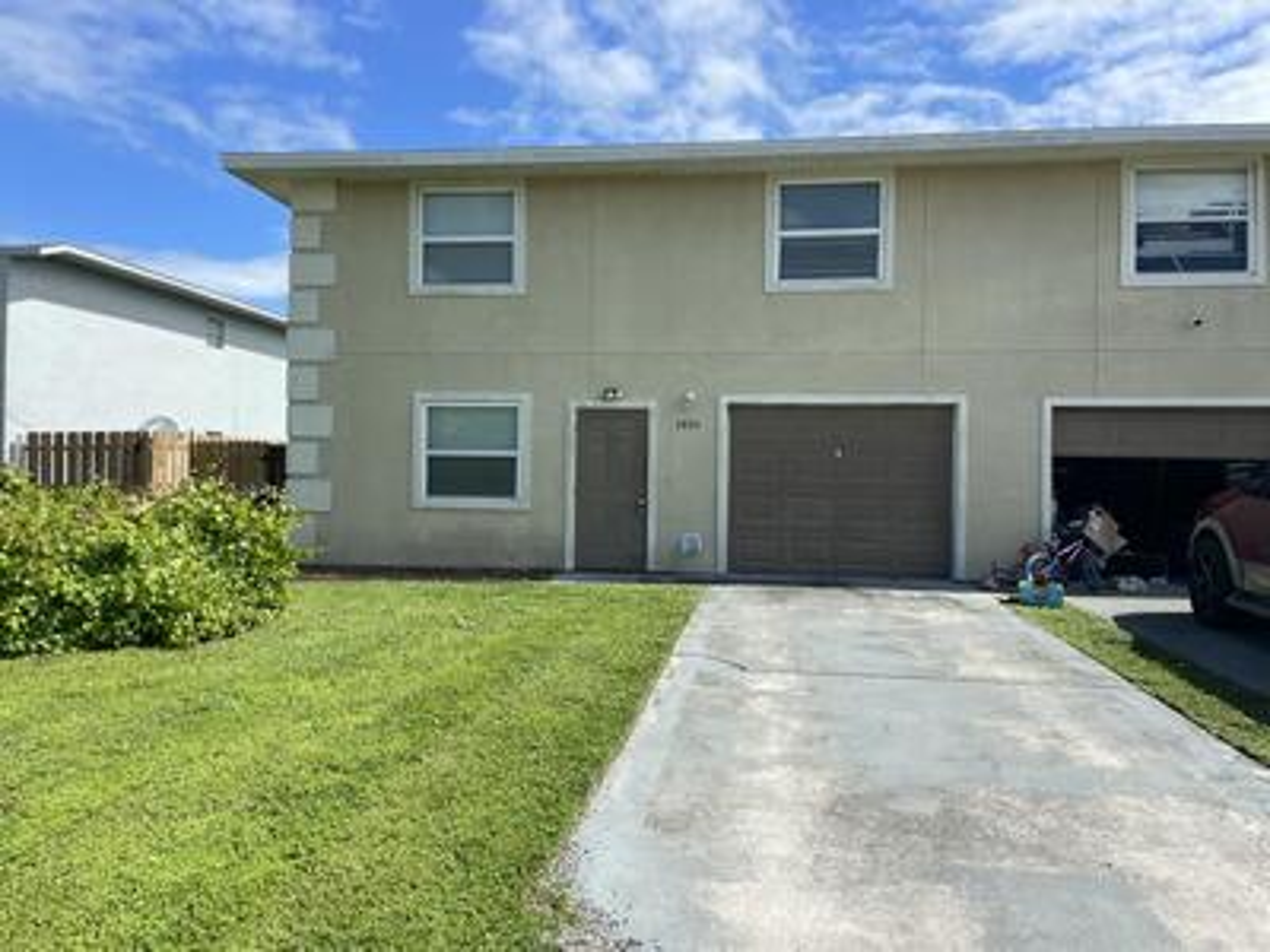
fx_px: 954
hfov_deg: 67.3
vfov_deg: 53.1
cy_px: 476
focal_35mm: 26
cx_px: 635
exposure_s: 1/3401
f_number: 1.6
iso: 32
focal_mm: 4.2
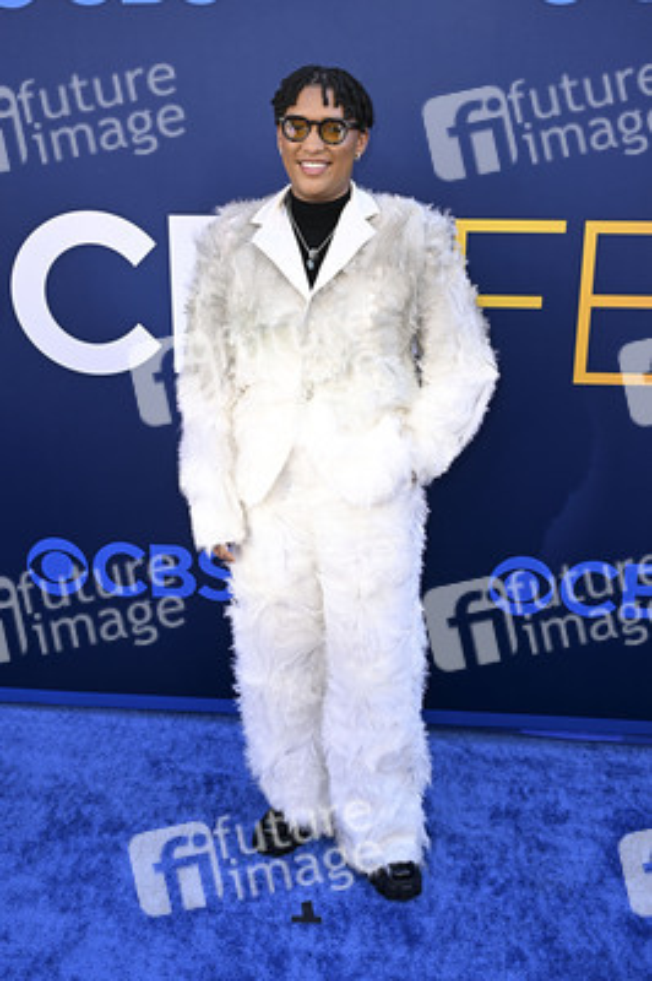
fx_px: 952
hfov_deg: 37.8
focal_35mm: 35
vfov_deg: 54.5
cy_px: 490
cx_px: 326
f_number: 5.6
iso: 320
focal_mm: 35
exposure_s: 1/200
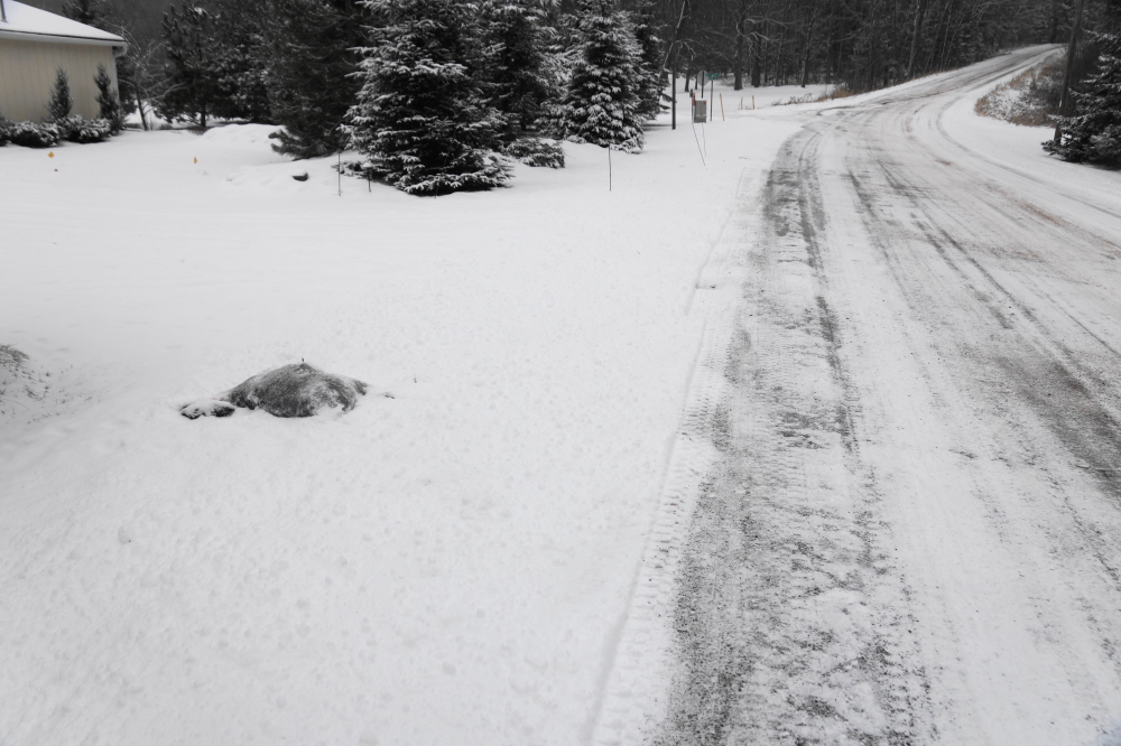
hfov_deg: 67.4
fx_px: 840
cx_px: 560
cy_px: 373
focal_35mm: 27
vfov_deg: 47.9
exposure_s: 1/125
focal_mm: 18
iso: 100
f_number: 5.6
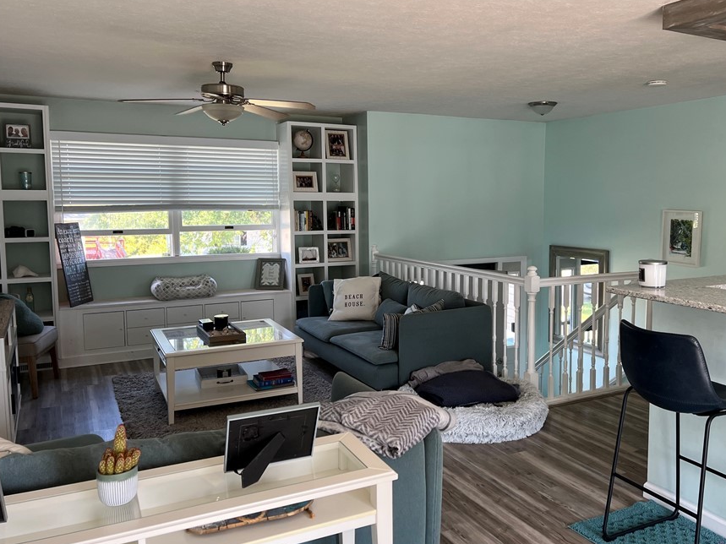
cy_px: 258
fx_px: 650
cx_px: 426
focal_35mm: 31
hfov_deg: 58.0
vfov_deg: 45.4
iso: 80
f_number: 1.5
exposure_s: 1/121
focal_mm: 5.7
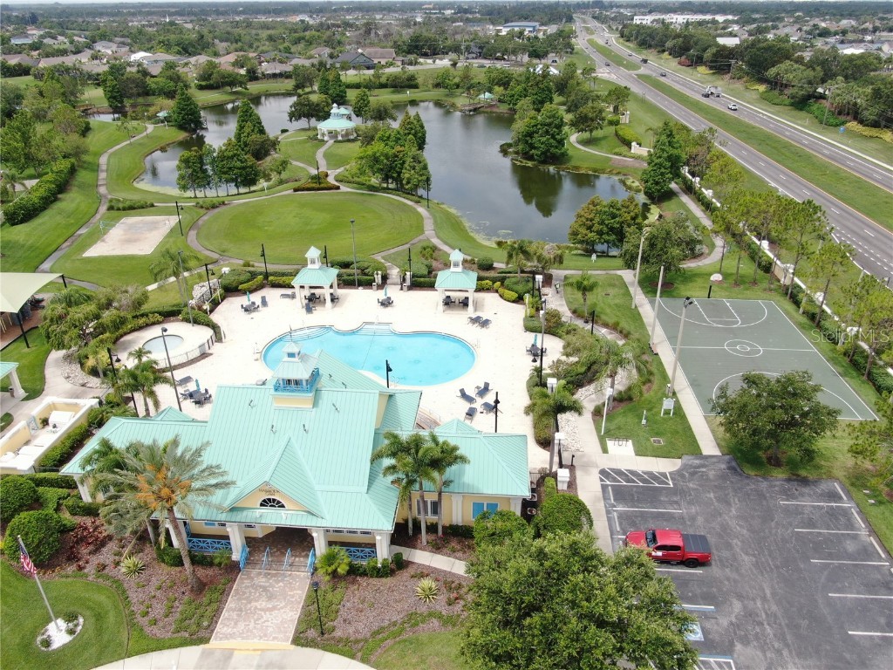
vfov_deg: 56.8
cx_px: 446
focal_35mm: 24
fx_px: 619
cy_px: 335
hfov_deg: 71.6
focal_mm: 4.39
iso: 110
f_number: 2.8
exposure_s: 1/800
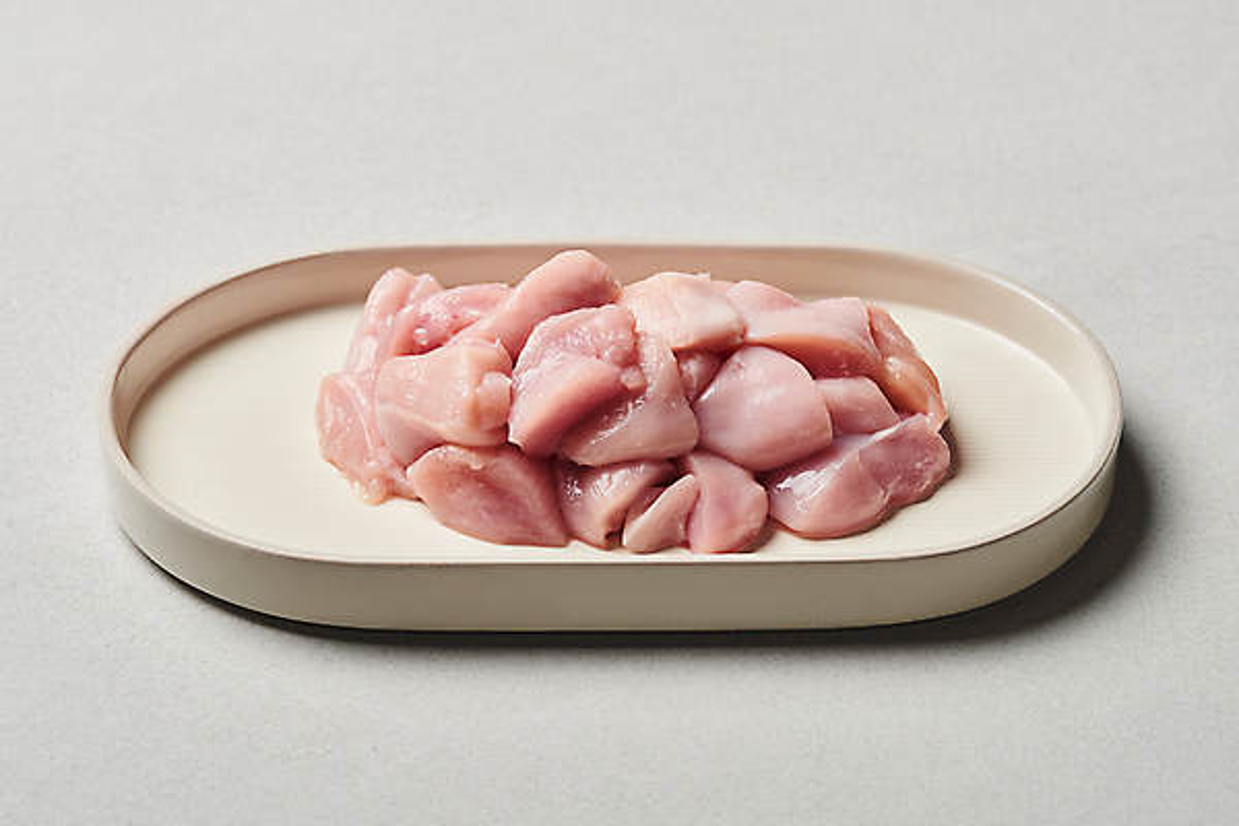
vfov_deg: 13.0
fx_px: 3613
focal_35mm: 105
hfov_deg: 19.5
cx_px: 620
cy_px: 413
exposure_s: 1/125
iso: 80
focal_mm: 105
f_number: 11
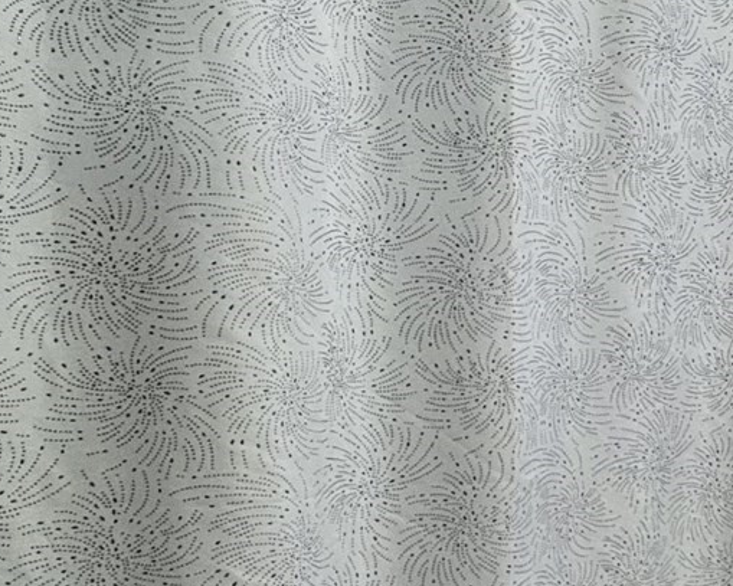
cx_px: 946
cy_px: 386
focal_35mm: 55
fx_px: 1193
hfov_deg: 28.3
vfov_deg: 27.5
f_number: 2.2
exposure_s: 1/120
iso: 80
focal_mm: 2.22
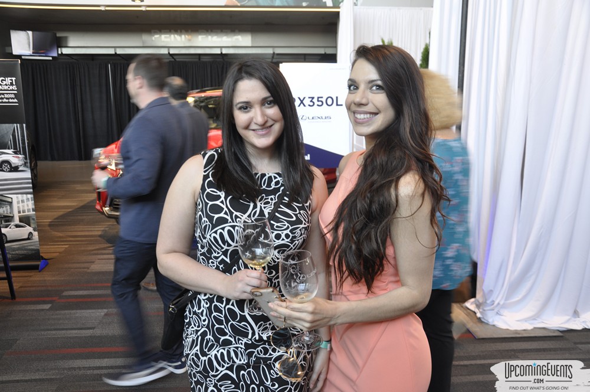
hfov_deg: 57.3
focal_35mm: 33
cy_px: 196
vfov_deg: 39.9
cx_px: 295
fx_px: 540
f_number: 5
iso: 400
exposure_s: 1/20
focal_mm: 22
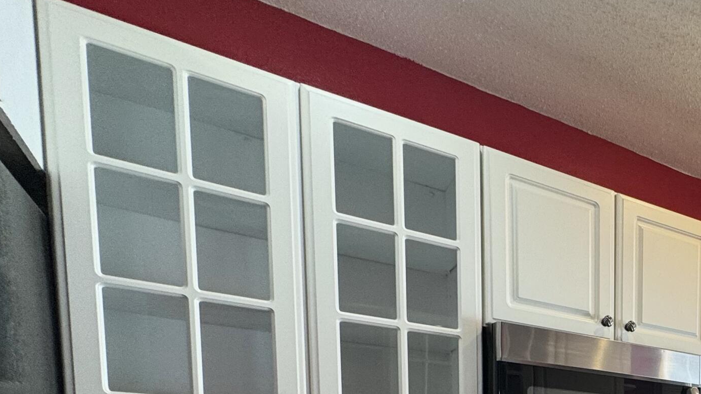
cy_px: 530
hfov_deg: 46.3
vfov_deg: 28.3
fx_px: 613
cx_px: 747
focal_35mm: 33
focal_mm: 2.22
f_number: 2.2
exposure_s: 1/120
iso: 125
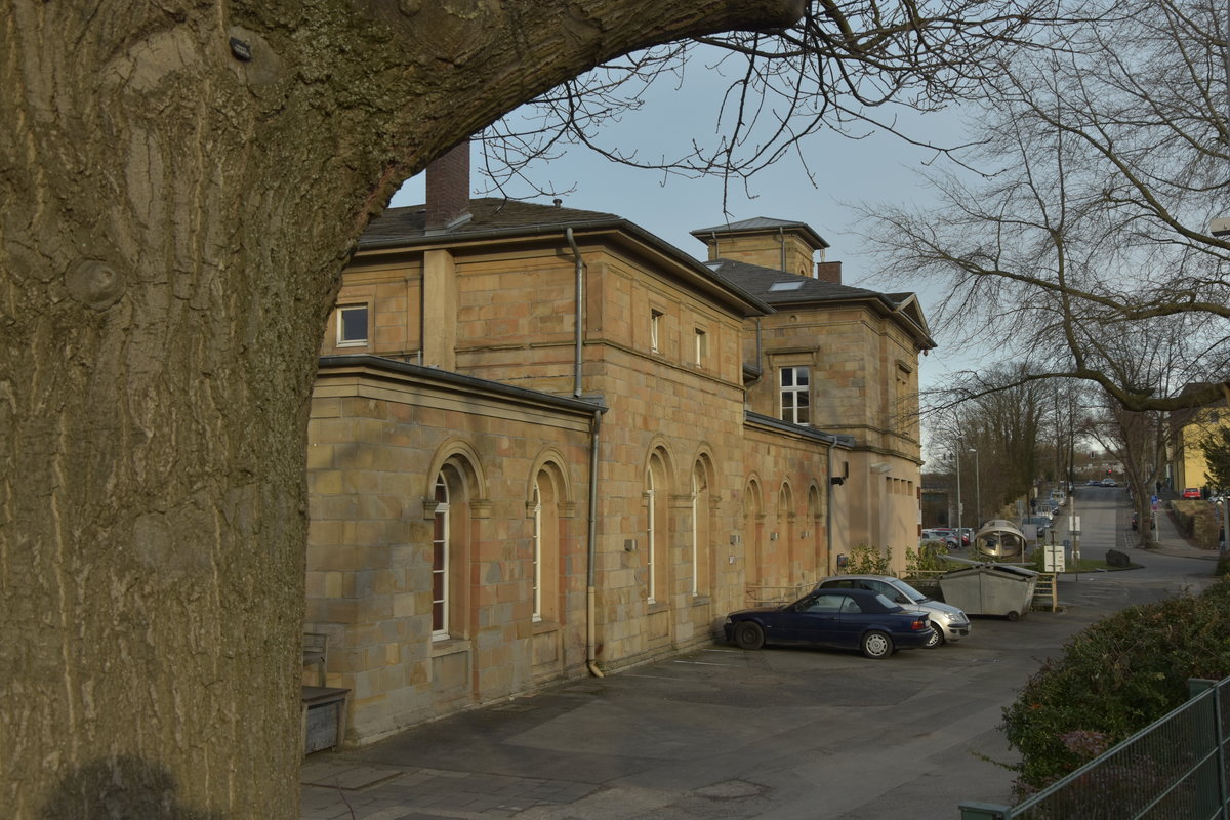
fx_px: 1332
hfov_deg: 49.6
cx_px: 615
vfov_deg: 34.2
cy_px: 410
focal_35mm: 39
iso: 125
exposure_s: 1/320
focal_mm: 26
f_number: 8
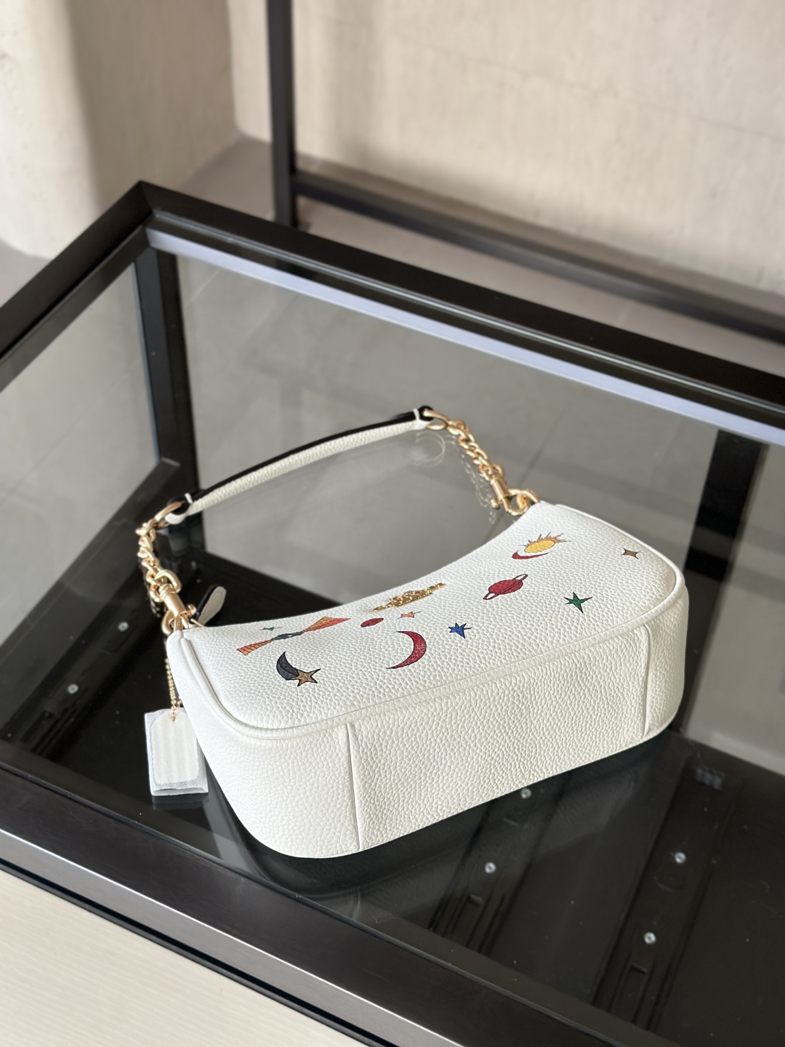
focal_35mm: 48
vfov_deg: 39.7
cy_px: 524
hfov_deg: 30.3
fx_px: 1451
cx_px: 392
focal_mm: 6.86
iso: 125
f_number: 1.78
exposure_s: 1/75
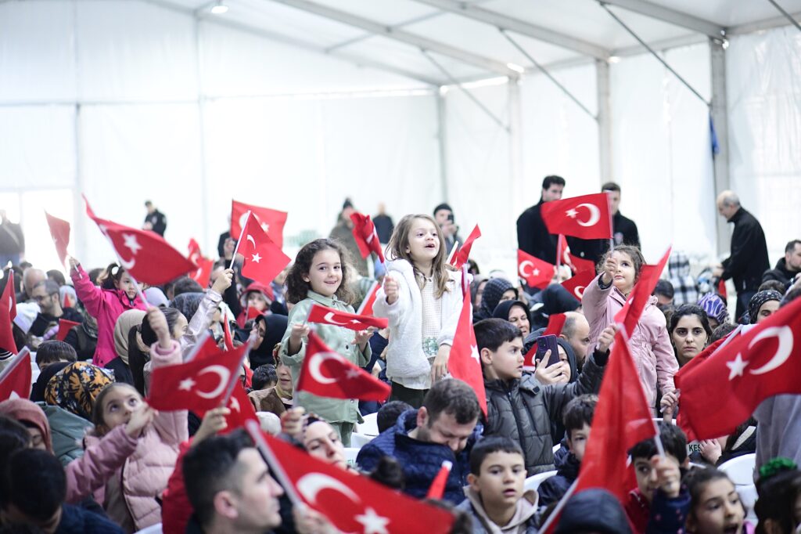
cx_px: 400
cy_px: 267
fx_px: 2335
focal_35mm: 105
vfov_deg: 13.0
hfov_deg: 19.5
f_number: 2.8
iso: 3200
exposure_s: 1/160
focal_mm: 105
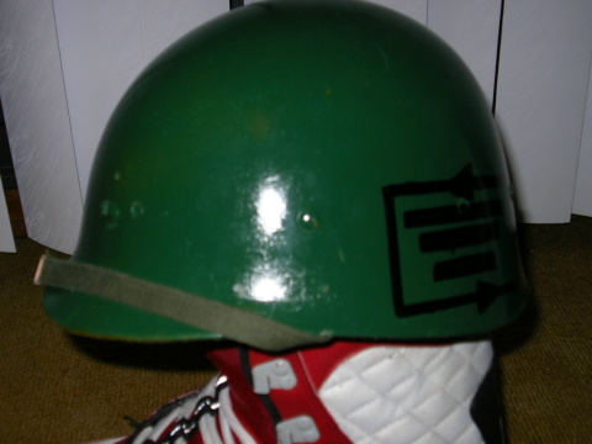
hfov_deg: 37.5
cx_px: 296
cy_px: 222
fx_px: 872
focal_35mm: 51
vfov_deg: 28.6
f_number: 3.3
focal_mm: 7.8
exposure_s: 1/80
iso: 50
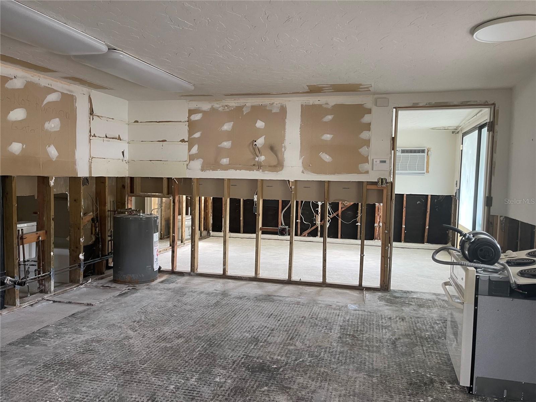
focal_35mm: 25
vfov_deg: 54.9
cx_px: 268
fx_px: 387
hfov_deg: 69.4
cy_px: 201
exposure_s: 1/81
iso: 125
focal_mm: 5.1
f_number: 1.6
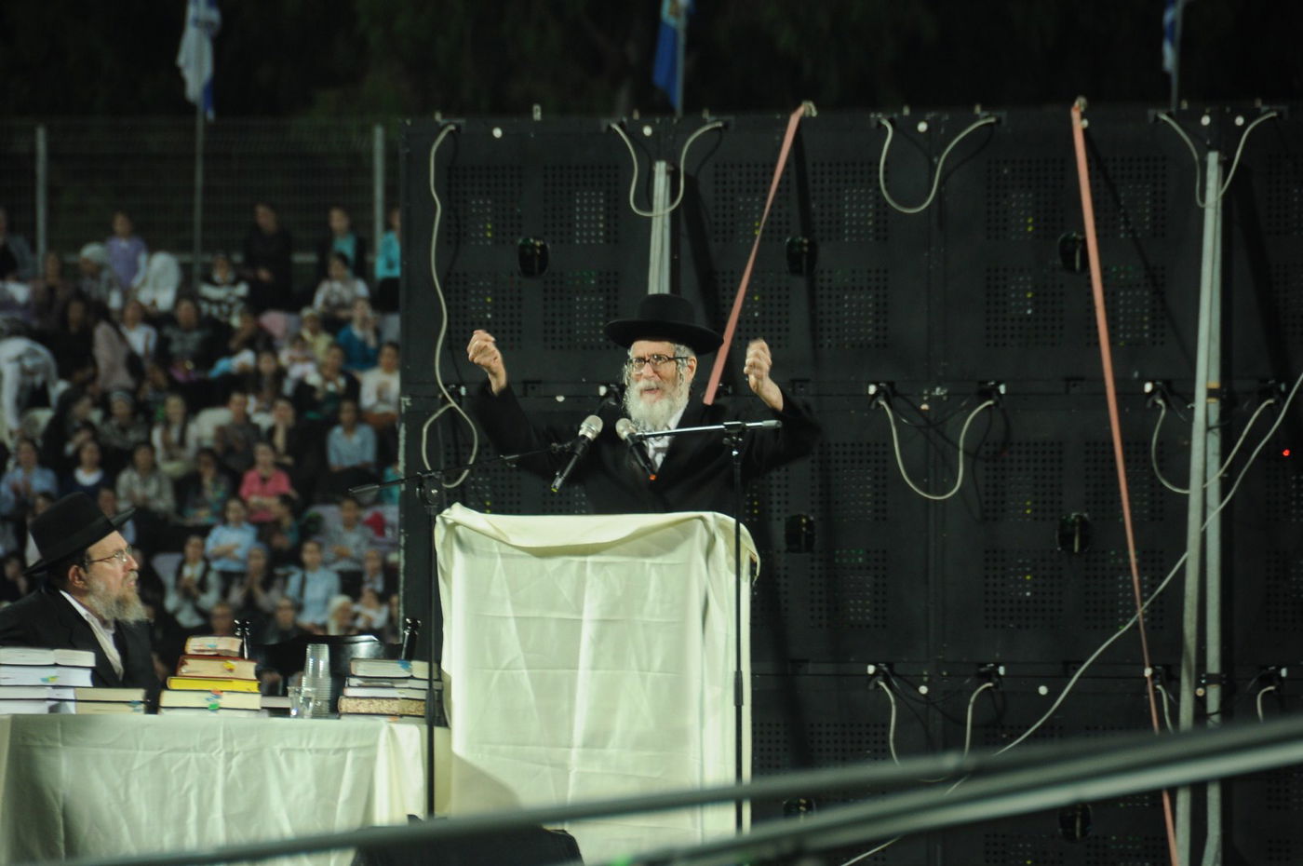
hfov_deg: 6.9
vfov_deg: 4.6
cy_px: 433
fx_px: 10846
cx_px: 652
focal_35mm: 300
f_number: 5.6
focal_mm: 200
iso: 500
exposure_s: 1/30
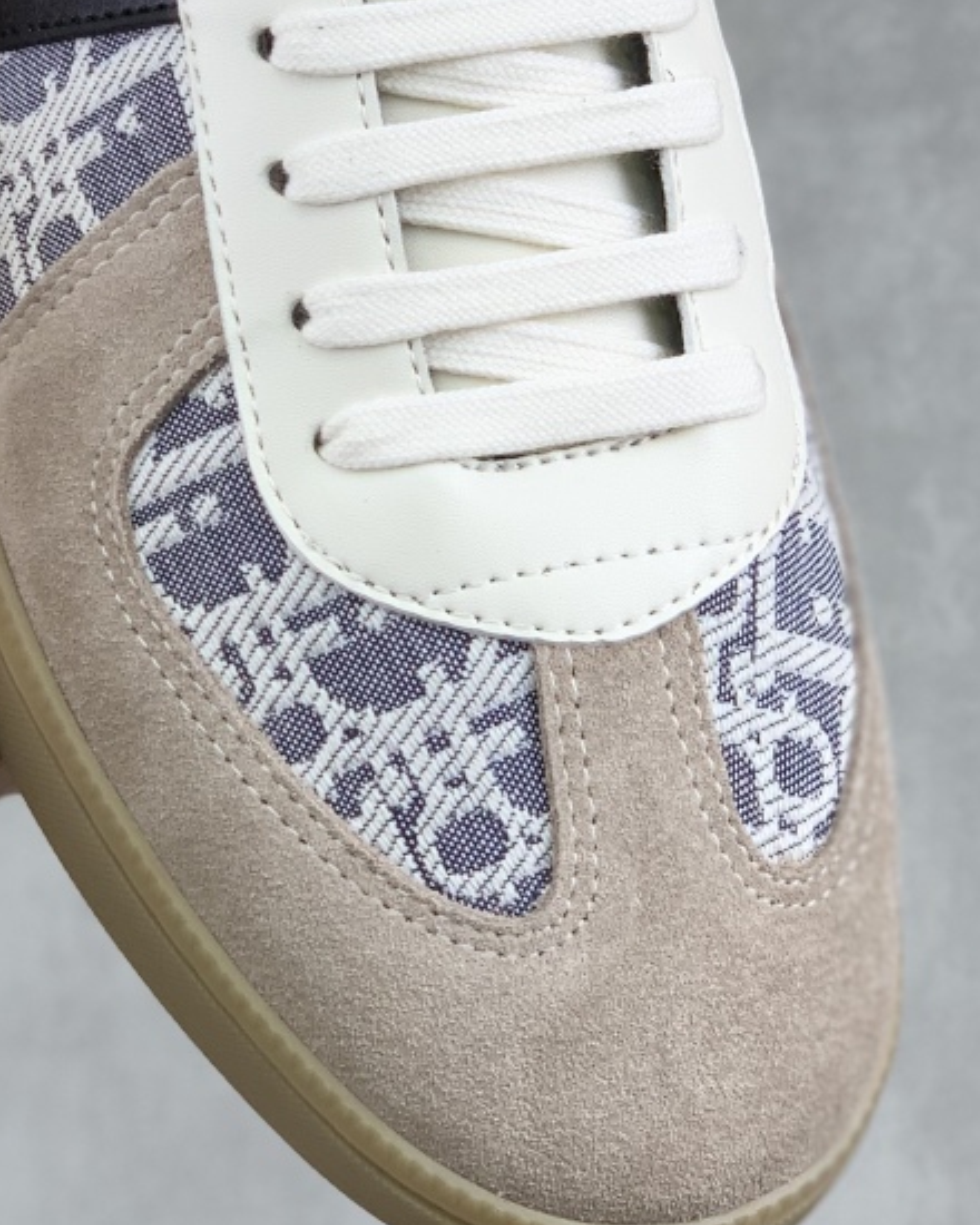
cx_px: 249
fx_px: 4822
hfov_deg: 11.6
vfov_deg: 14.4
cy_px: 274
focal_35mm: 133
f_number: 2.4
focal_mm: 6
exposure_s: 1/100
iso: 16
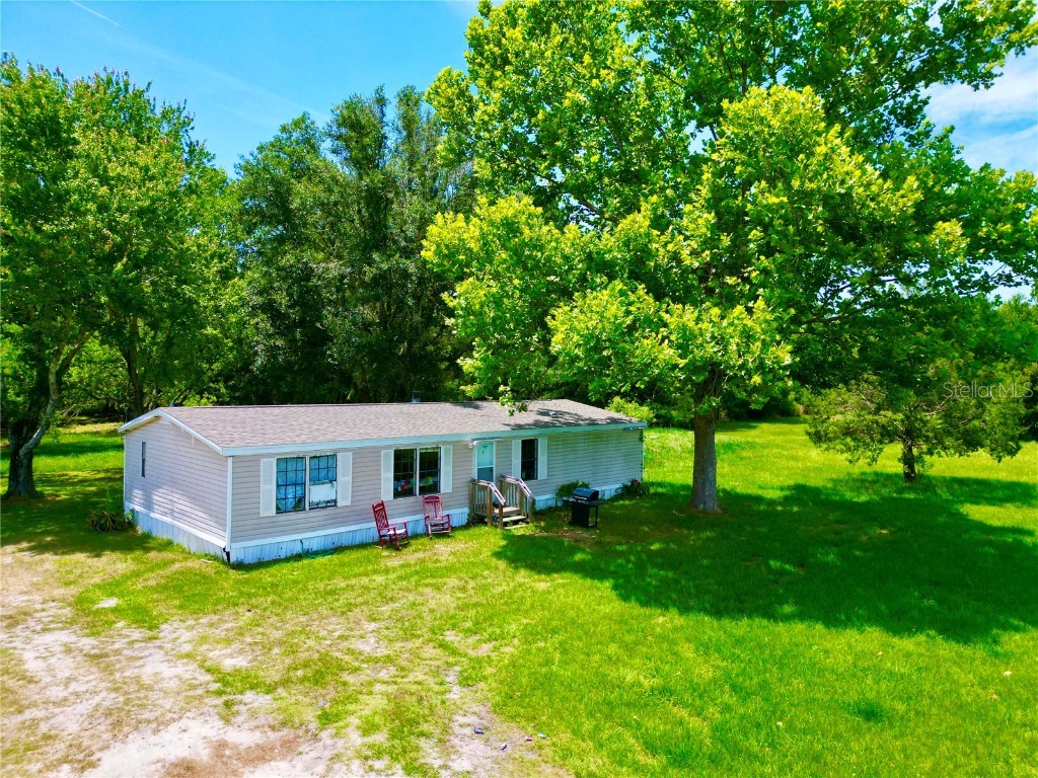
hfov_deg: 71.6
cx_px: 519
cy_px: 389
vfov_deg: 56.8
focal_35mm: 24
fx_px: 720
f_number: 1.7
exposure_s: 1/2000
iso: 120
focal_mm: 6.72
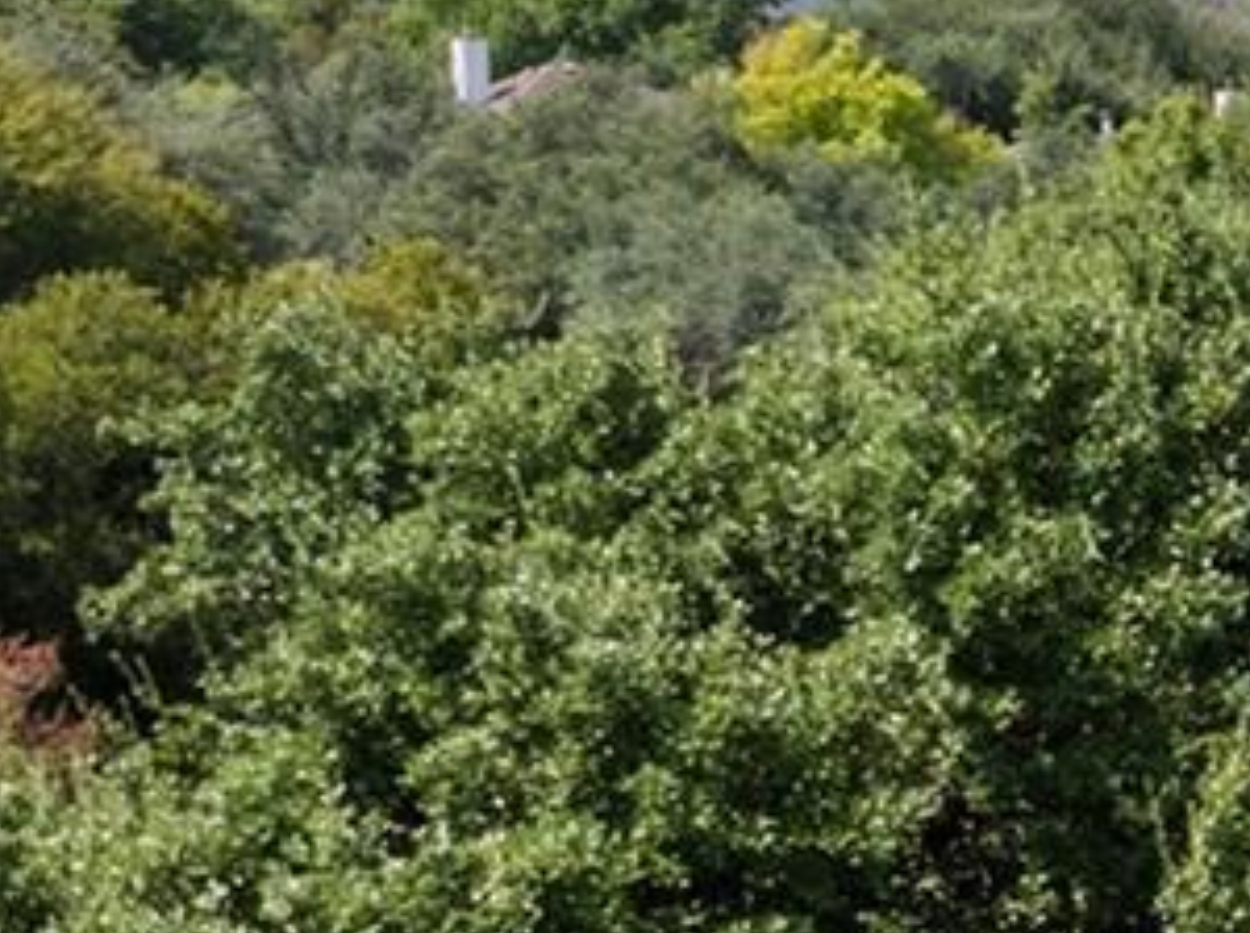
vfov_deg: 9.0
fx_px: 5913
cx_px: 2654
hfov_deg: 10.8
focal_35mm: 164
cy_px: 756
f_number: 4
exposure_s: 1/2500
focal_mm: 12.29
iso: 100
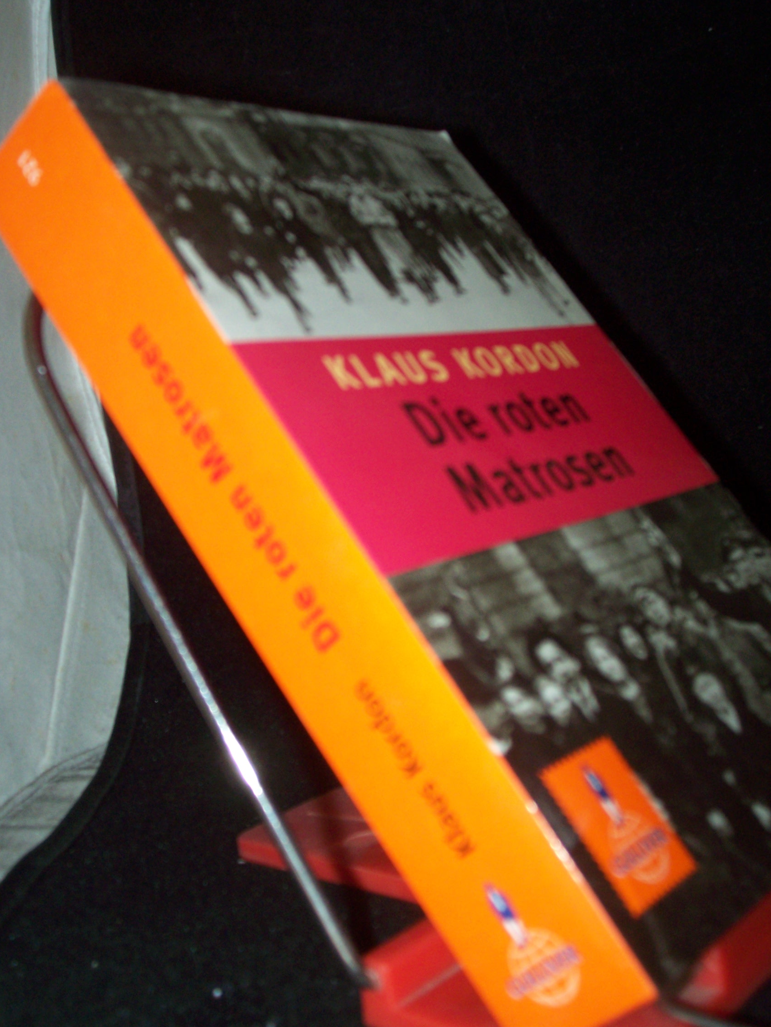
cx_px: 385
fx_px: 1277
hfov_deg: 33.6
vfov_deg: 43.8
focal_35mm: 43
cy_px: 507
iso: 160
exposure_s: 1/60
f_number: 2.8
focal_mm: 7
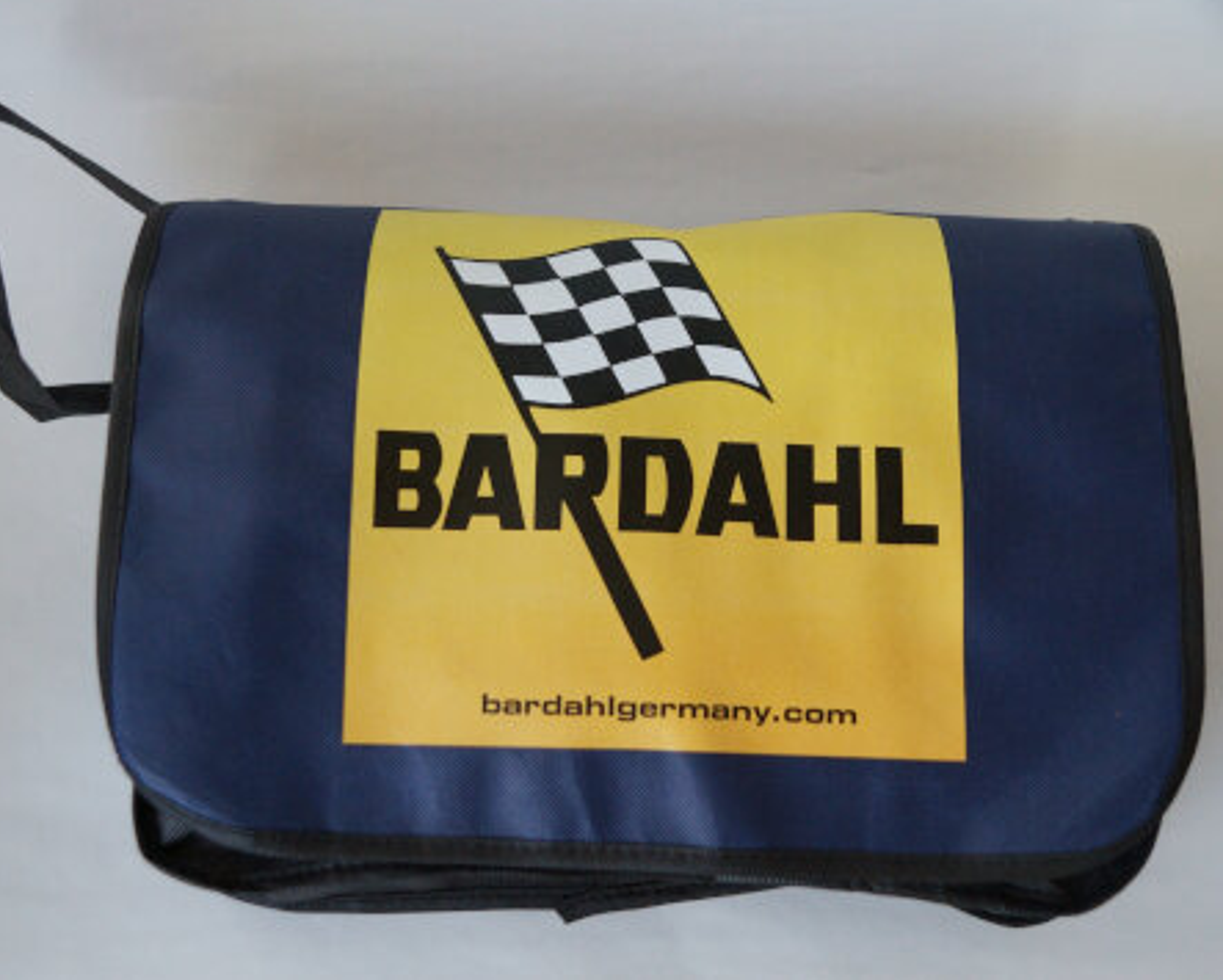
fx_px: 1630
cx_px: 587
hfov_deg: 41.1
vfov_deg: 33.5
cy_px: 482
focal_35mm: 45
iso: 1250
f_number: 4
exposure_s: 1/160
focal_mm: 26
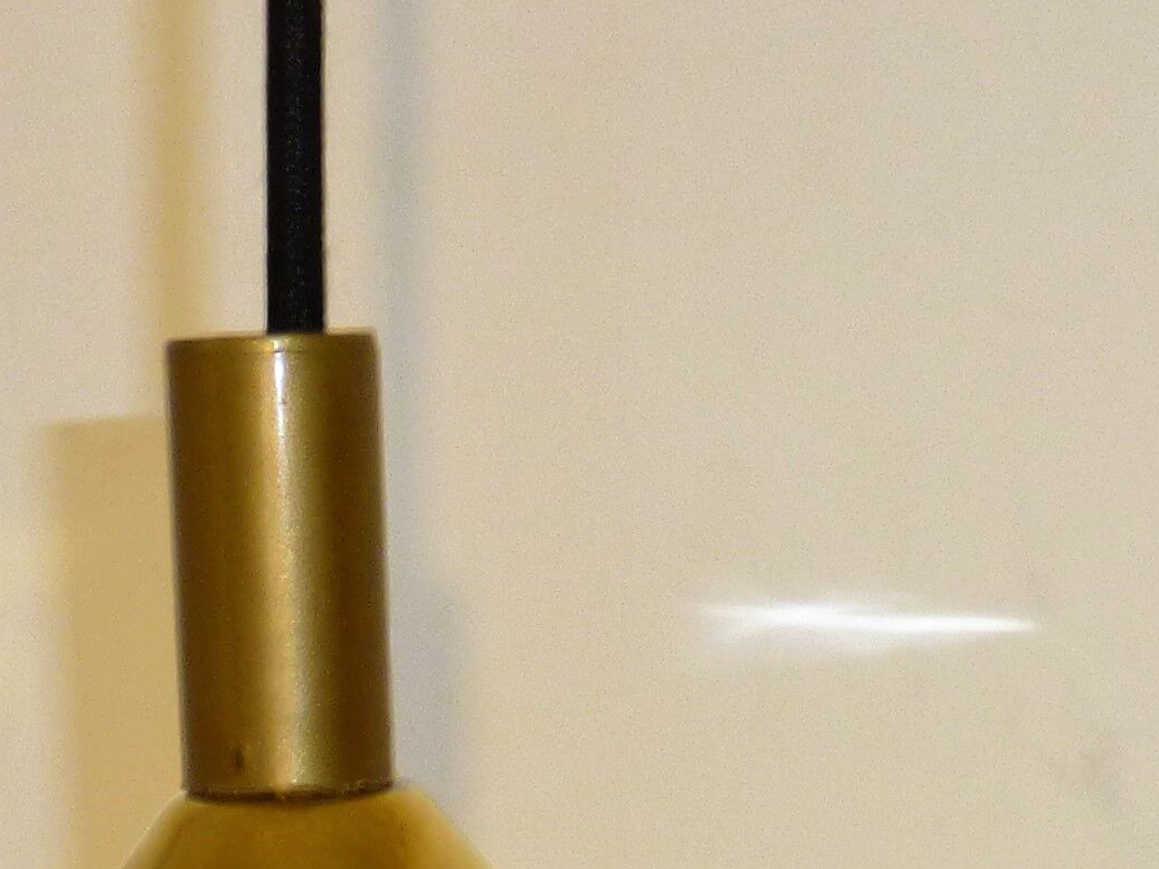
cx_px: 270
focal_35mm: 140
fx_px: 4688
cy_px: 1590
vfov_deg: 10.0
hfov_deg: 14.0
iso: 100
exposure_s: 1/5
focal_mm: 6.1
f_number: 3.7
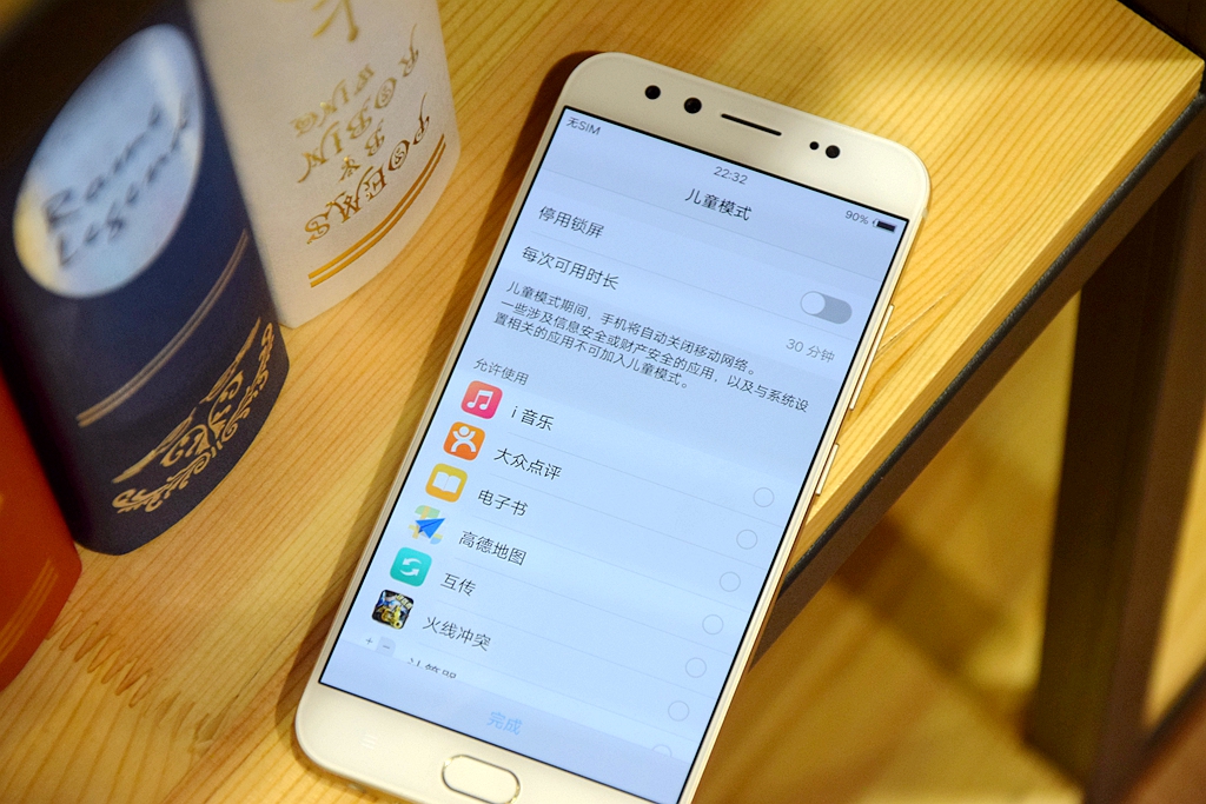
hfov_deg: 13.0
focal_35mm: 158
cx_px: 603
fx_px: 5277
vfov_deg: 8.7
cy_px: 402
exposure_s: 1/125
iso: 1400
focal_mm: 105
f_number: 5.6
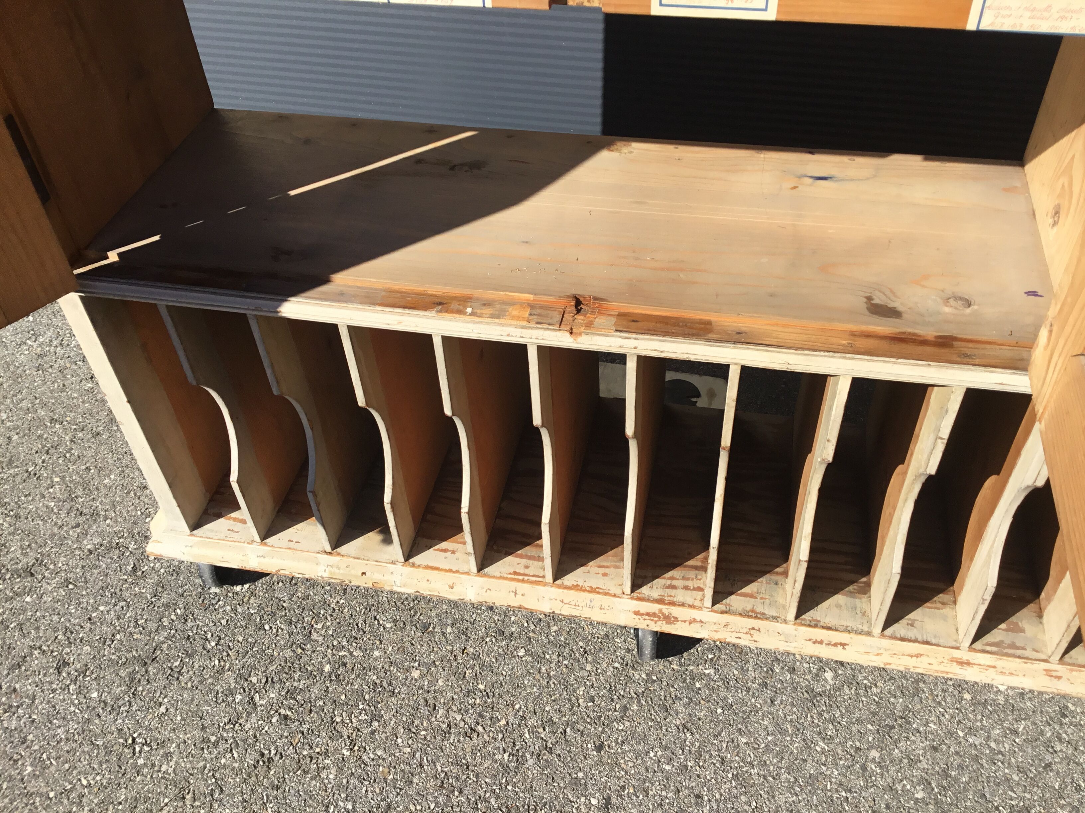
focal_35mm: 31
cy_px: 406
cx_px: 542
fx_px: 972
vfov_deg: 45.4
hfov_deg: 58.4
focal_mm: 3.3
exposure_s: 1/1101
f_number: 2.4
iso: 25
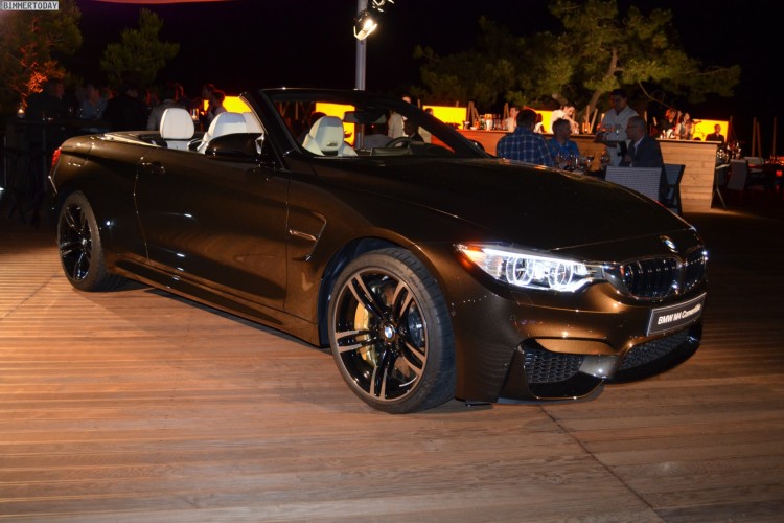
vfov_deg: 40.0
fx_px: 719
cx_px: 392
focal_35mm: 33
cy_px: 262
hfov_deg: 57.2
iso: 1400
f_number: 4
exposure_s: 1/60
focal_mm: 22
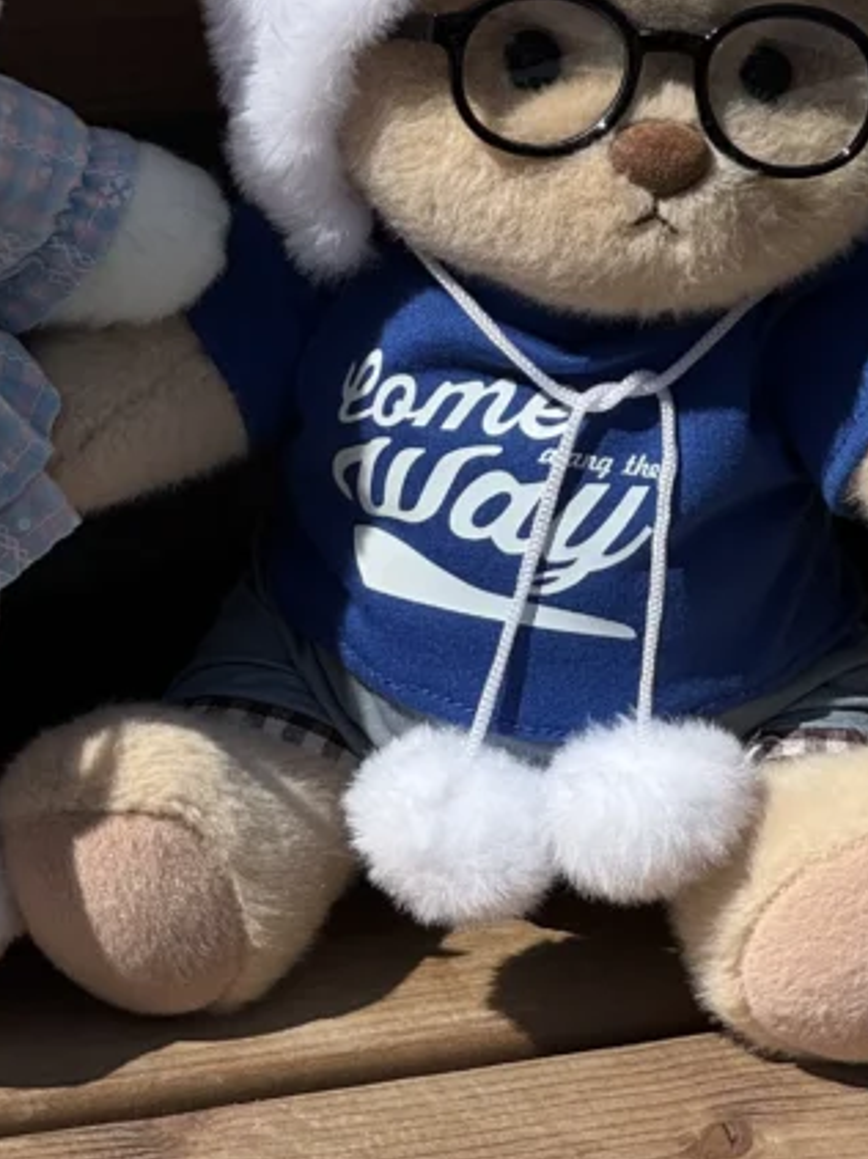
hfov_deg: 7.9
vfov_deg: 10.5
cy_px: 231
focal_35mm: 187
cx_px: 140
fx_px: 6258
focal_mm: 9
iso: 25
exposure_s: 1/1393
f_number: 2.8
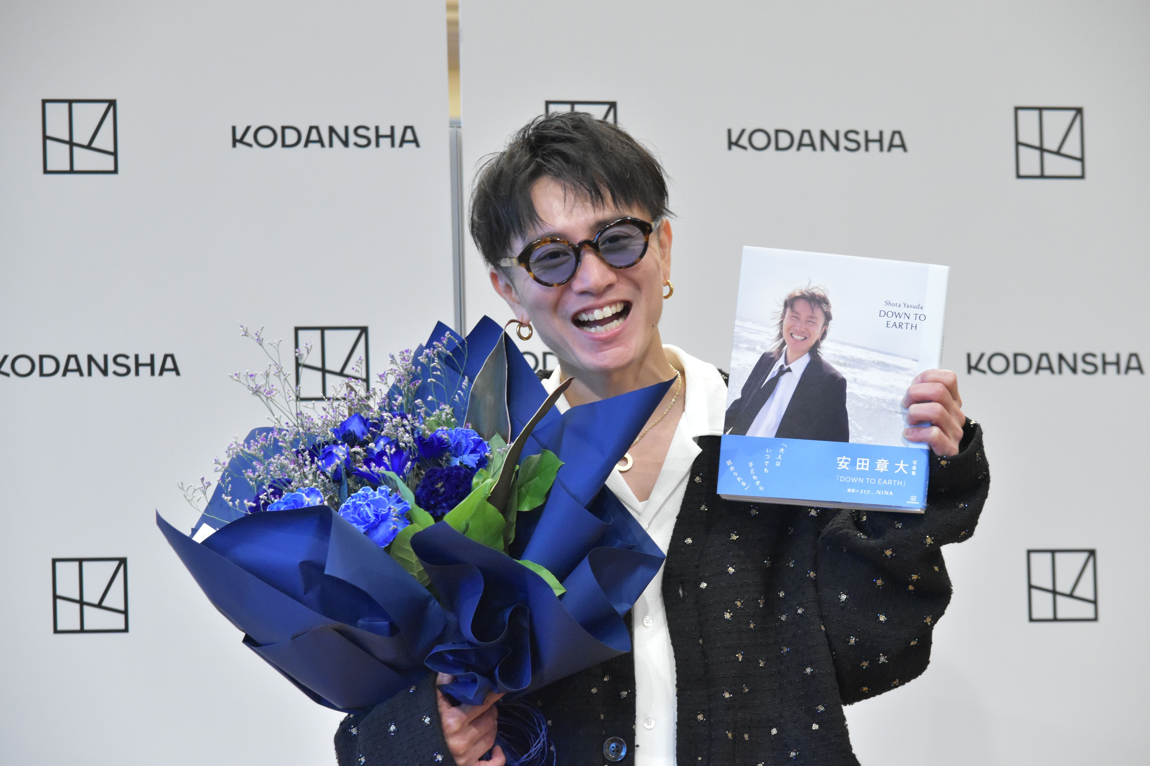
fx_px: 6229
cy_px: 383
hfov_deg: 10.5
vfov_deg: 7.0
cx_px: 575
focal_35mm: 195
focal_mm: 130
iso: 4000
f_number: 6.3
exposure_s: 1/160
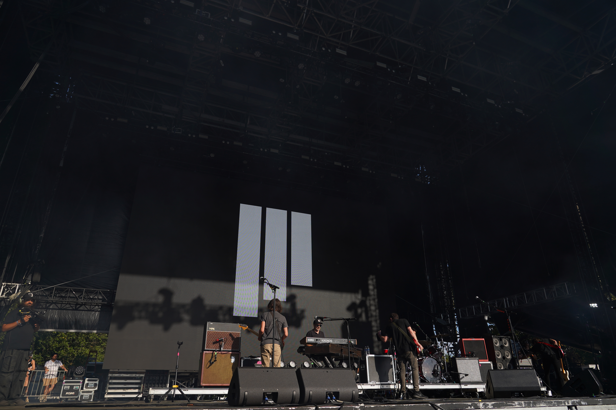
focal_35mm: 24
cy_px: 205
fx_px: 411
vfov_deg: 53.1
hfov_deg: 73.7
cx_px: 308
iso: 100
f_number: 8
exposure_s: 1/400
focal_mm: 24
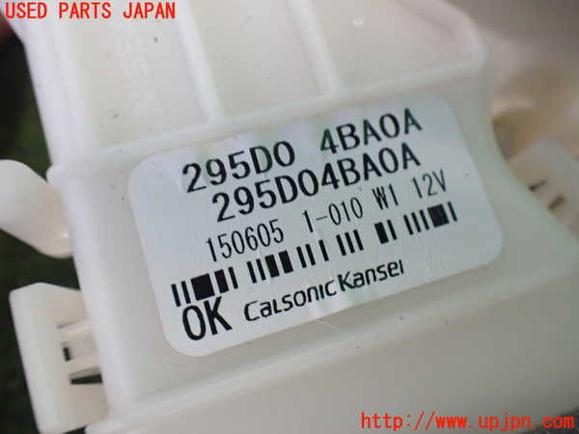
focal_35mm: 30
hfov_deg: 60.0
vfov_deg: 46.8
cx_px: 290
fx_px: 502
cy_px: 217
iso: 800
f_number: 2.3
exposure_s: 1/100
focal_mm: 5.4
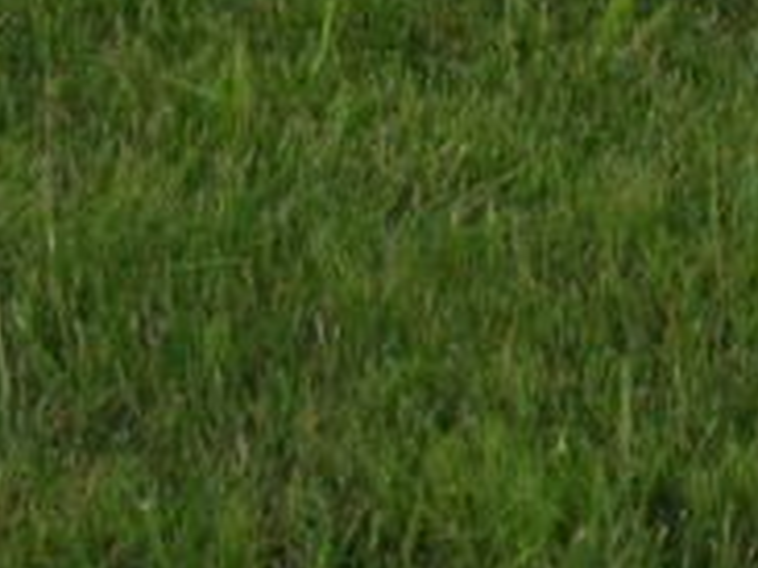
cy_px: -468
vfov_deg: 9.5
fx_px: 3261
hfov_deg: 12.7
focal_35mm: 149
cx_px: 1048
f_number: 4.9
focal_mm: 5.7
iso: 200
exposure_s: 1/122
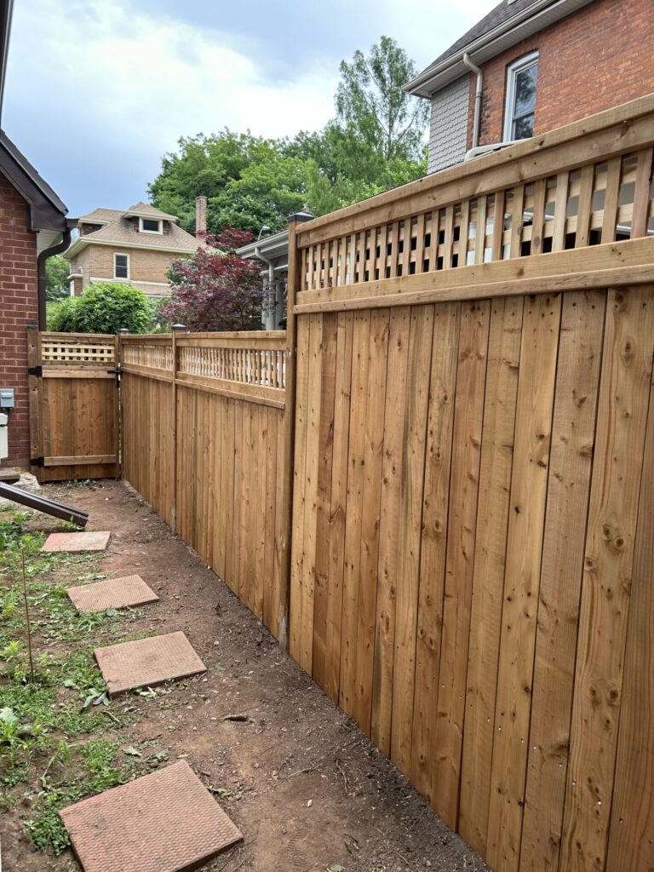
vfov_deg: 67.3
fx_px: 655
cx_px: 327
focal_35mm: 26
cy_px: 436
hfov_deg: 53.1
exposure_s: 1/748
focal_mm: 5.7
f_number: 1.5
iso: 50
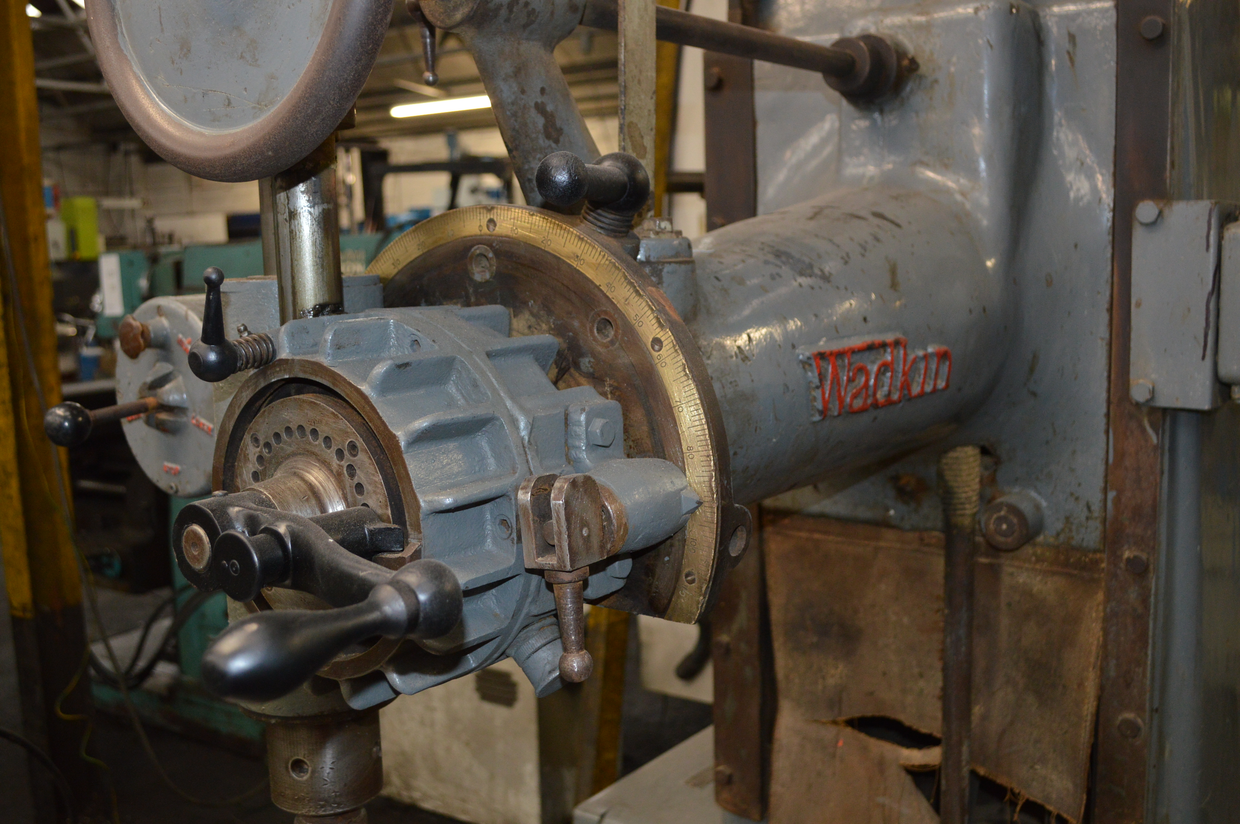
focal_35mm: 36
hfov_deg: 53.2
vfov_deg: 36.8
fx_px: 1239
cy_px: 412
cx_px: 620
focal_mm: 24
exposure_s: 1/60
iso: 720
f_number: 4
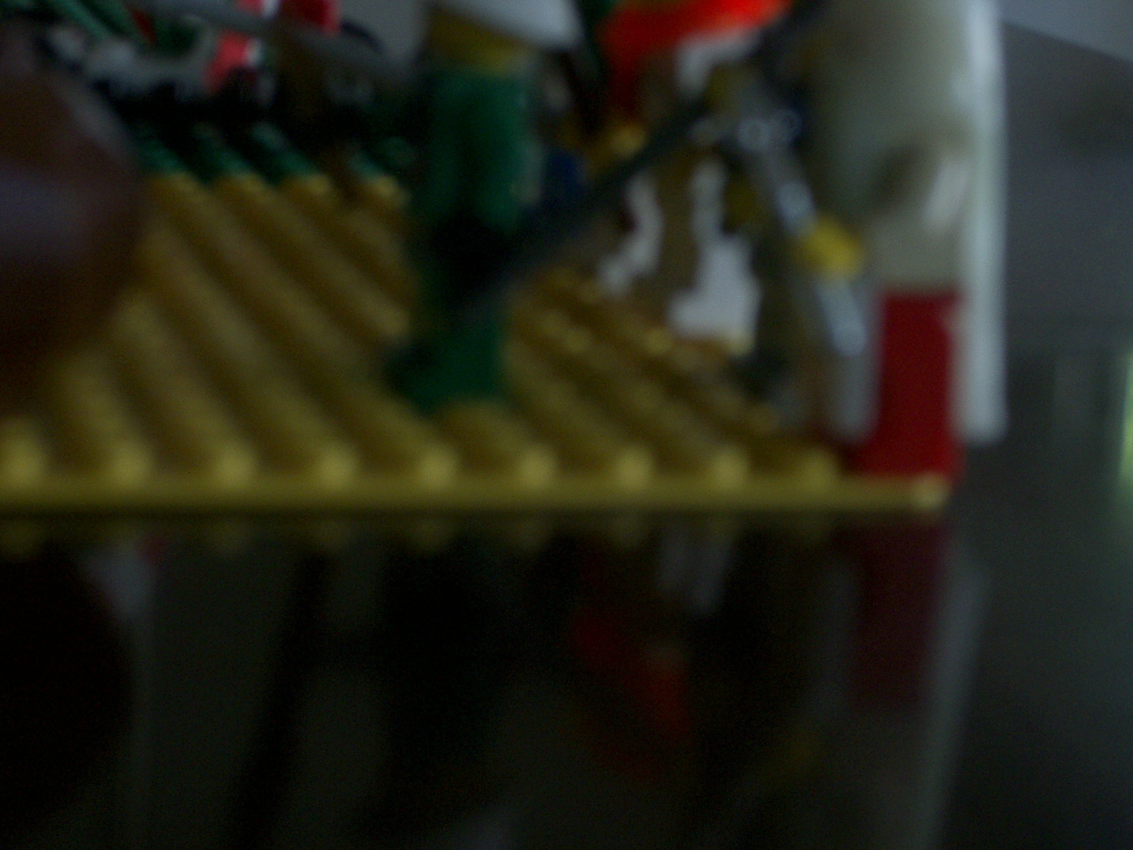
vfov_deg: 14.1
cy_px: 425
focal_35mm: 105
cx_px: 566
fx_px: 3437
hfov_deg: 18.7
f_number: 4.8
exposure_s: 1/50
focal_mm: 17.4
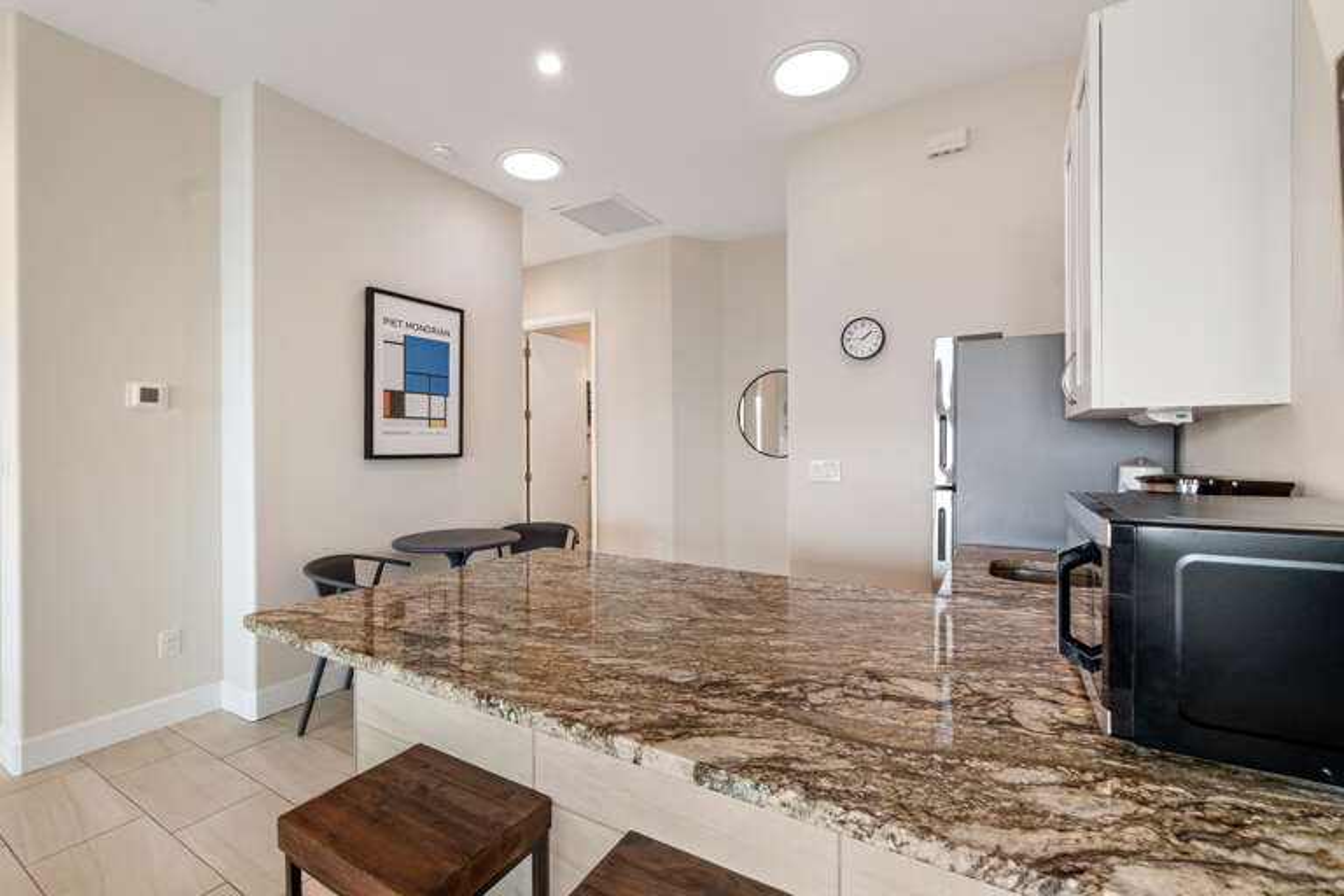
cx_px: 672
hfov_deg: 100.4
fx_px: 560
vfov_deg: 77.3
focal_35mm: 15
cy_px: 448
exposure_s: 1/15
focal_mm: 10
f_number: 9
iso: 500
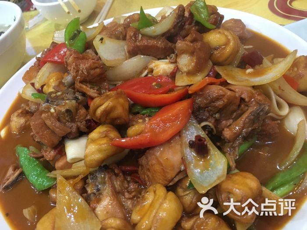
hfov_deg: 61.7
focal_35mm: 29
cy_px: 115
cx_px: 154
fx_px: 257
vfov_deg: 48.2
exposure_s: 1/17
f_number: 2.2
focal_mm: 4.15
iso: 250
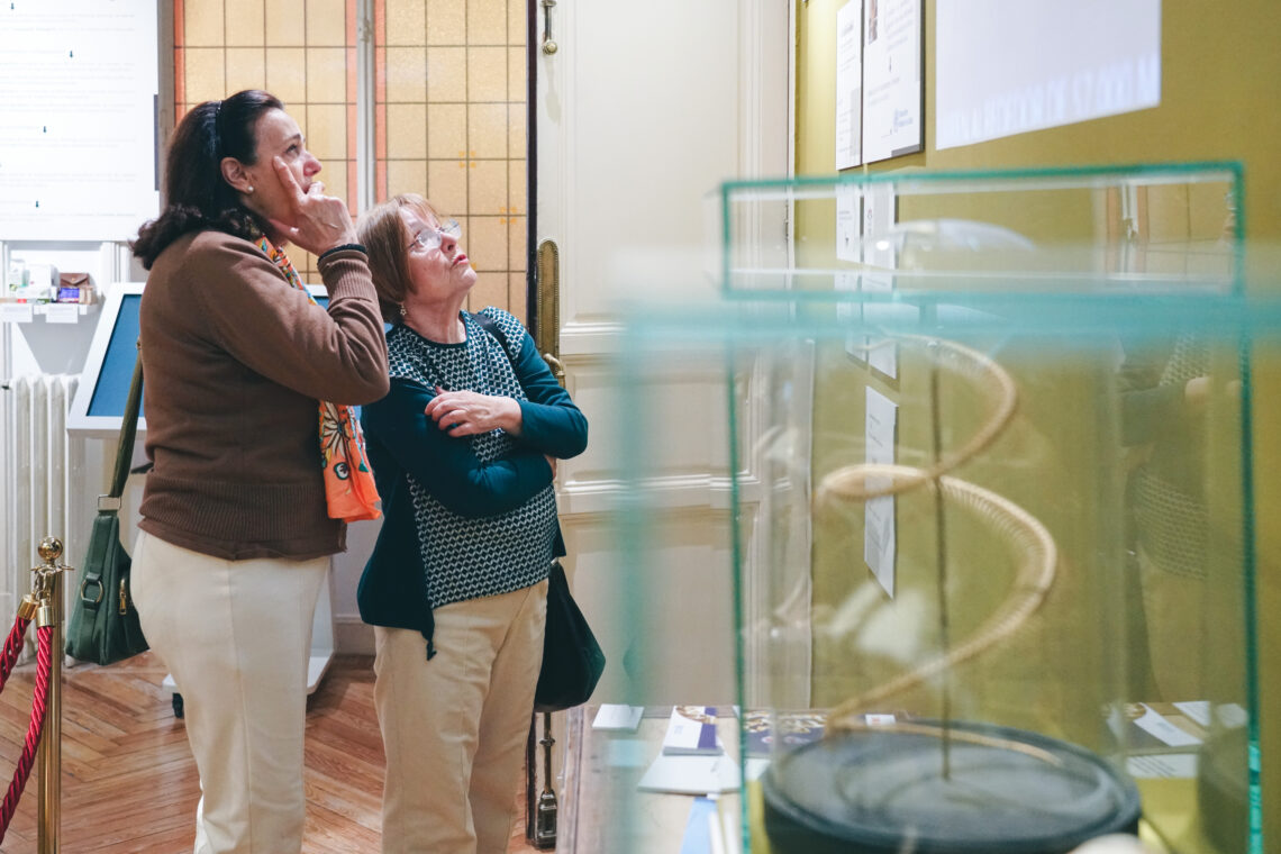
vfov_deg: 35.9
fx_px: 1316
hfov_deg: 51.9
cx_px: 640
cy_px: 427
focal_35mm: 37
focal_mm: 37
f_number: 4
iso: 5000
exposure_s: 1/200
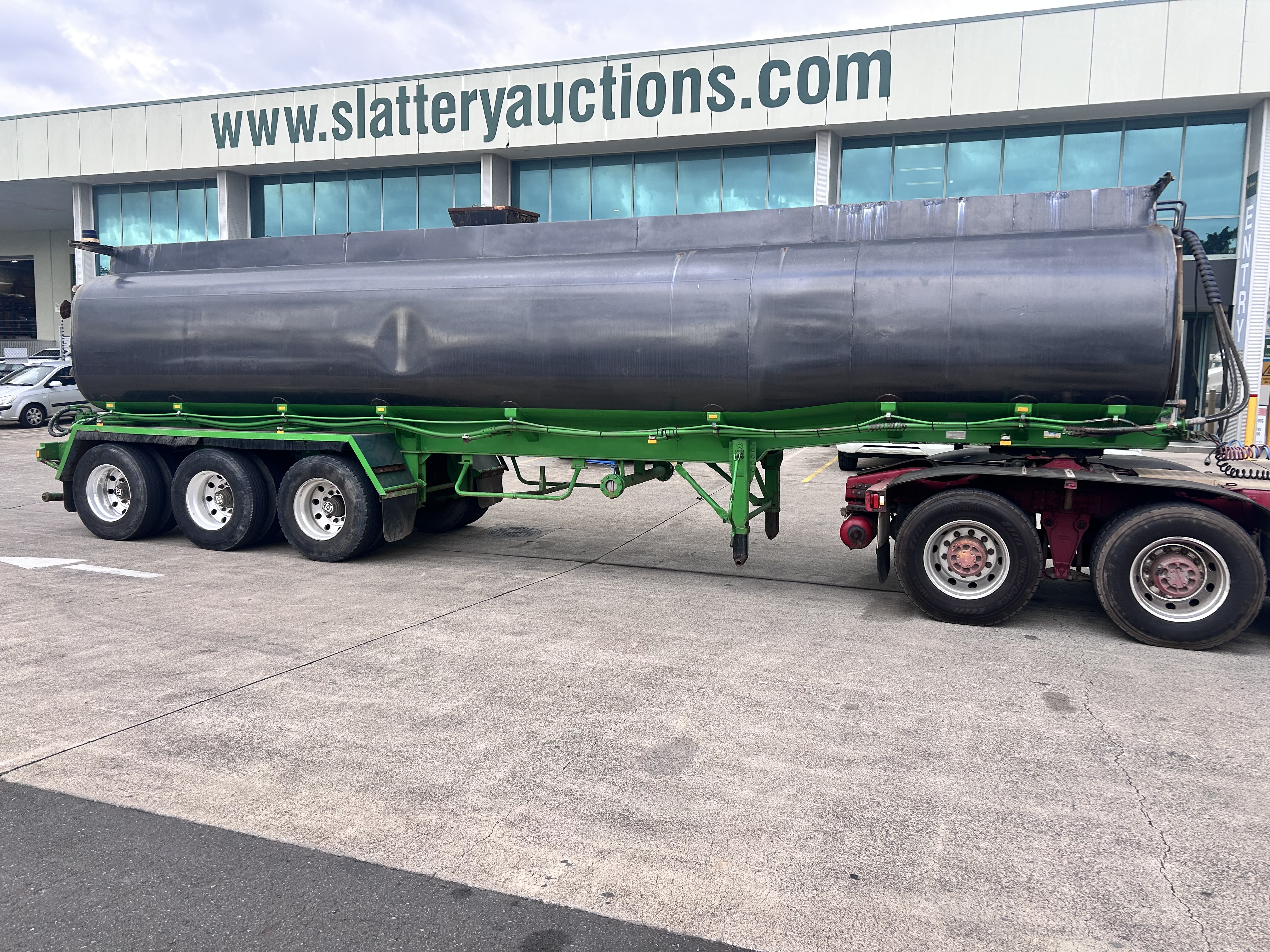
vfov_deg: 53.1
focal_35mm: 26
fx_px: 954
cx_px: 635
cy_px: 476
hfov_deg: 67.3
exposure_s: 1/518
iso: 50
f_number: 1.5
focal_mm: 5.7
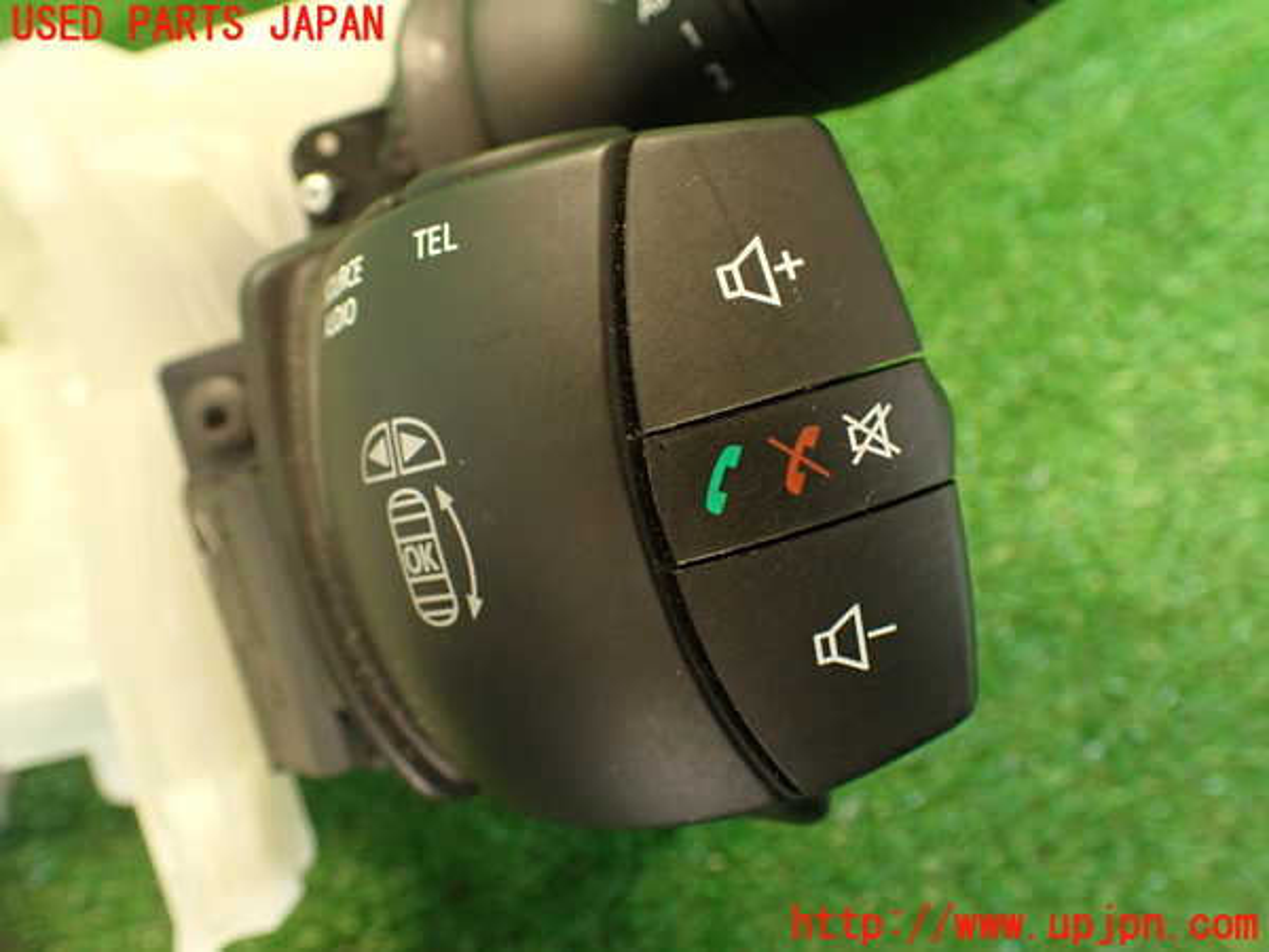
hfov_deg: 56.8
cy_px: 476
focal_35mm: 32
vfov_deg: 44.2
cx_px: 634
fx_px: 1173
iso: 500
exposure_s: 1/30
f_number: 2.4
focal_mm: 5.79
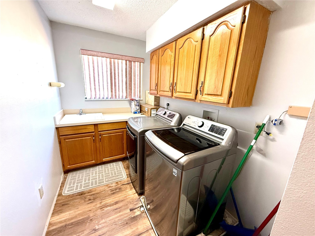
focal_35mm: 14
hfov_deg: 102.1
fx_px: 127
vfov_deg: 85.7
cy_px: 118
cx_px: 158
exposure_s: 1/60
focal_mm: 2.22
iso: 320
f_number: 2.2
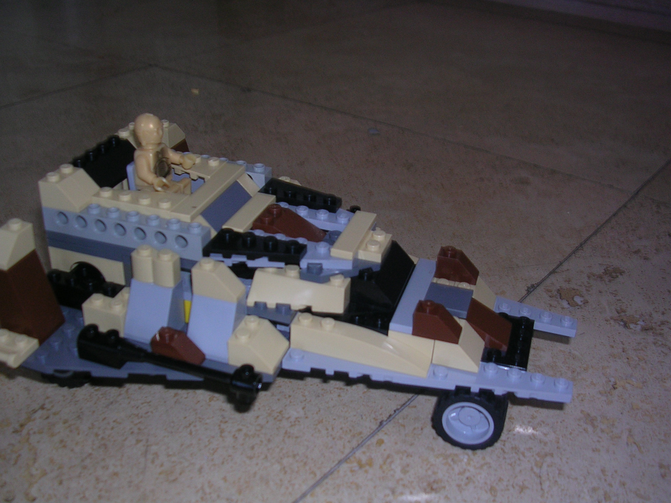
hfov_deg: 49.0
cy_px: 252
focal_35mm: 38
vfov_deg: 37.7
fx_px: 737
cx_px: 336
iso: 50
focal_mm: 5.8
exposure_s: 1/60.1
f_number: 2.8
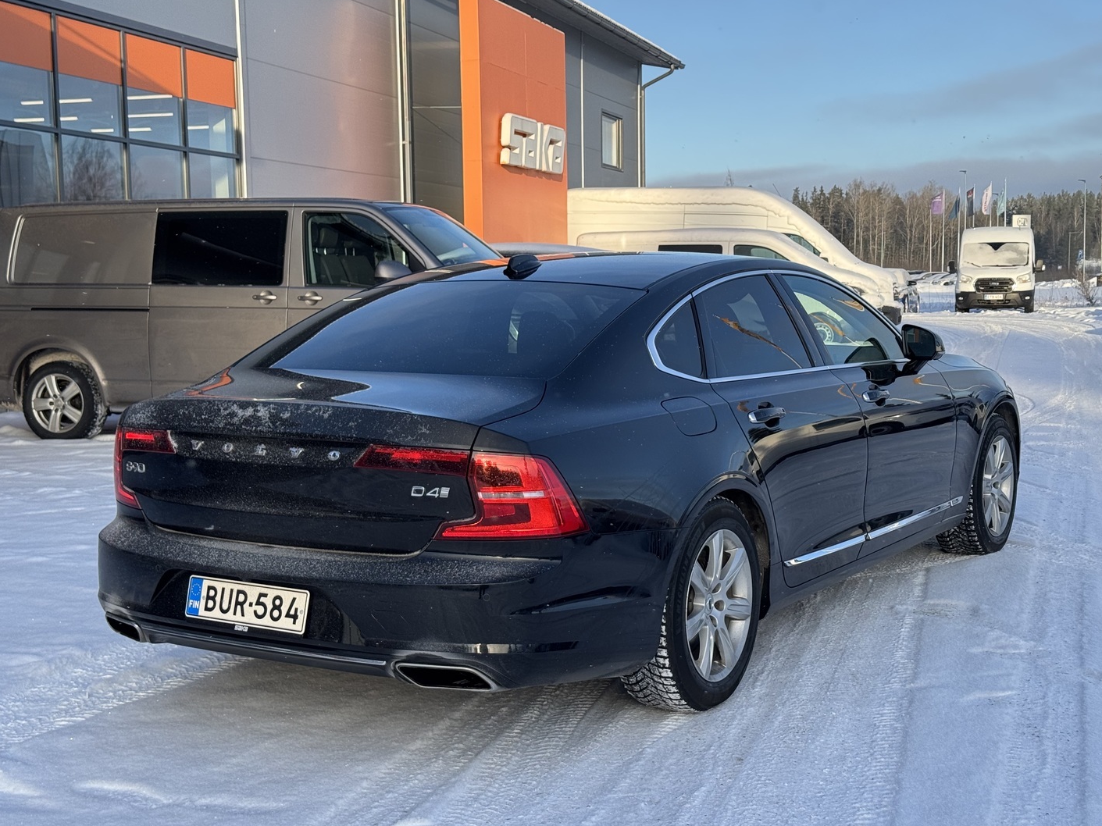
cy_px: 415
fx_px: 1560
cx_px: 548
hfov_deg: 38.9
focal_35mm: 49
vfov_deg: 29.7
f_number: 1.78
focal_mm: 6.76
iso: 64
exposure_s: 1/1560
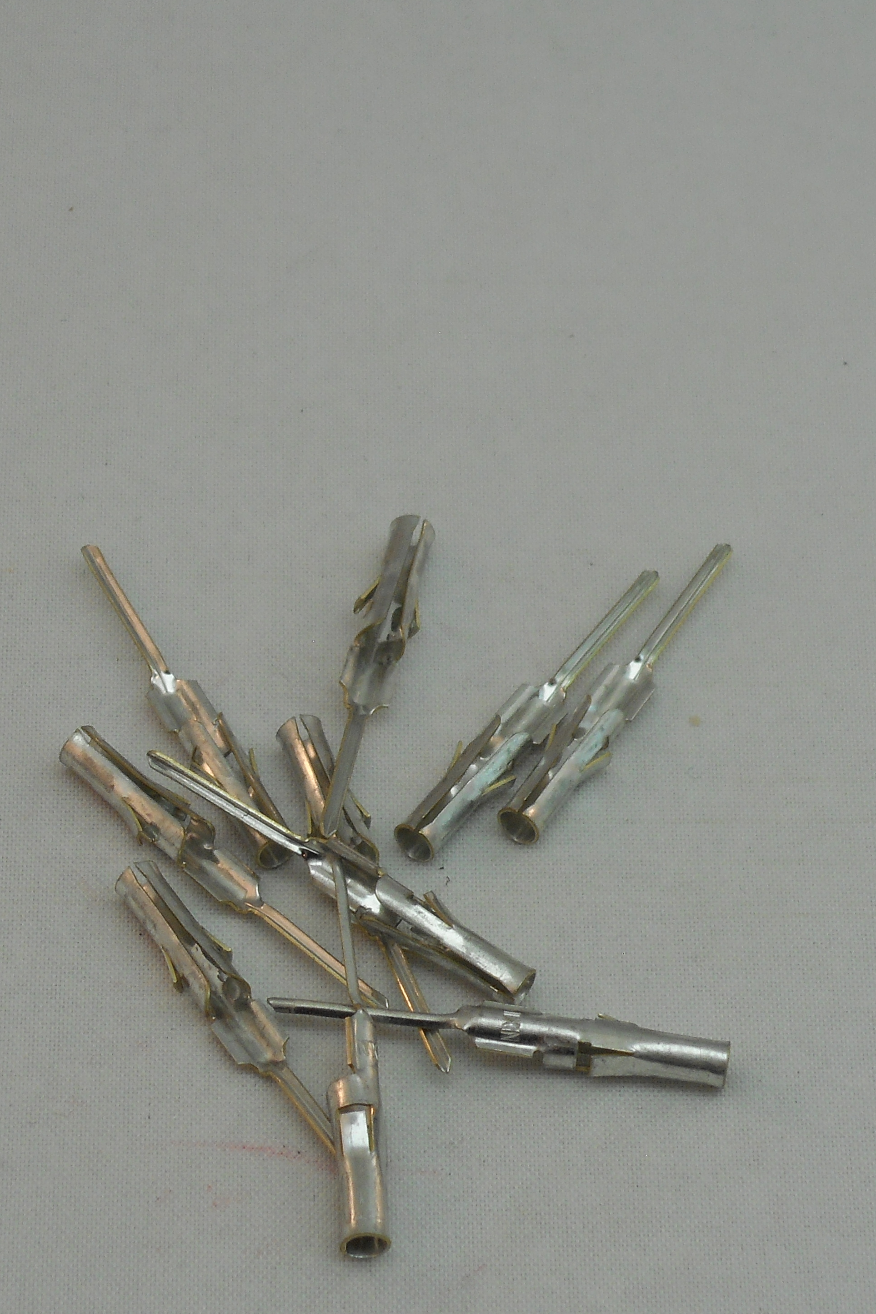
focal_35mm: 165
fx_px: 6021
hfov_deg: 8.3
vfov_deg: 12.4
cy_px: 771
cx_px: 472
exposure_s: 1/60
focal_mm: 15.9
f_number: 5.6
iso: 110
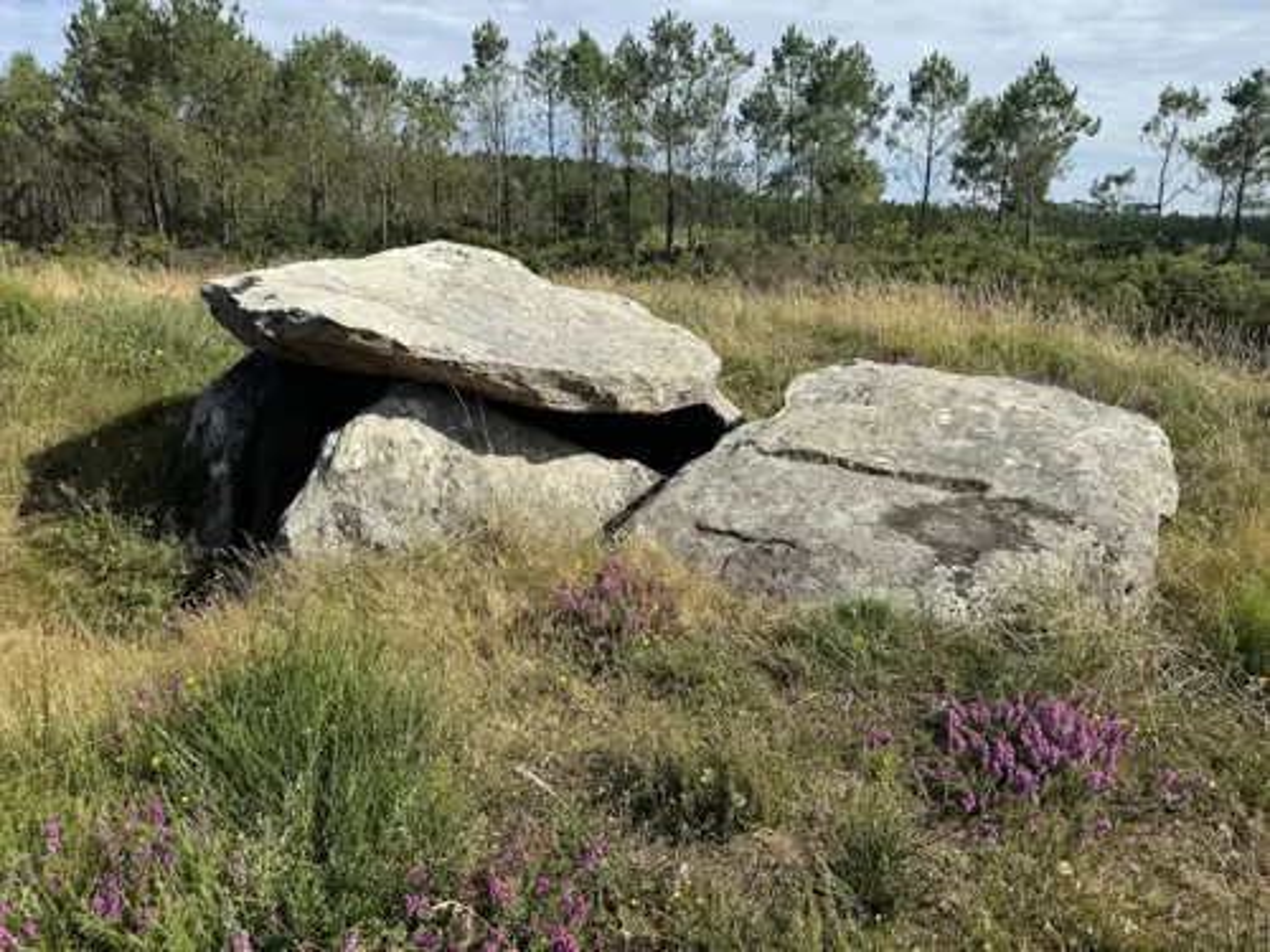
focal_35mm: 24
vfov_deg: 56.8
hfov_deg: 71.6
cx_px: 635
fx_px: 881
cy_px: 476
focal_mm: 6.76
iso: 80
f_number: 1.78
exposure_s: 1/3247
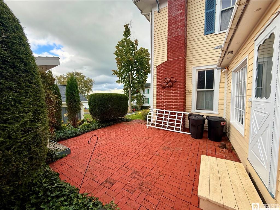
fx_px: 113
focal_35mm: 14
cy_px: 105
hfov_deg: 102.1
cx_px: 140
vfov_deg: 85.7
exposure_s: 1/349
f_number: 2.2
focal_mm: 2.22
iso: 64
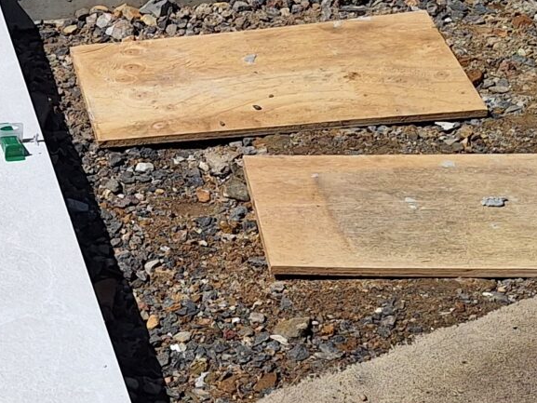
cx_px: -218
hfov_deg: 17.7
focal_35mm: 102
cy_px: 173
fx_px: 1583
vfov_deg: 14.5
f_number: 1.8
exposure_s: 1/5291
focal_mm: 5.54
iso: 40
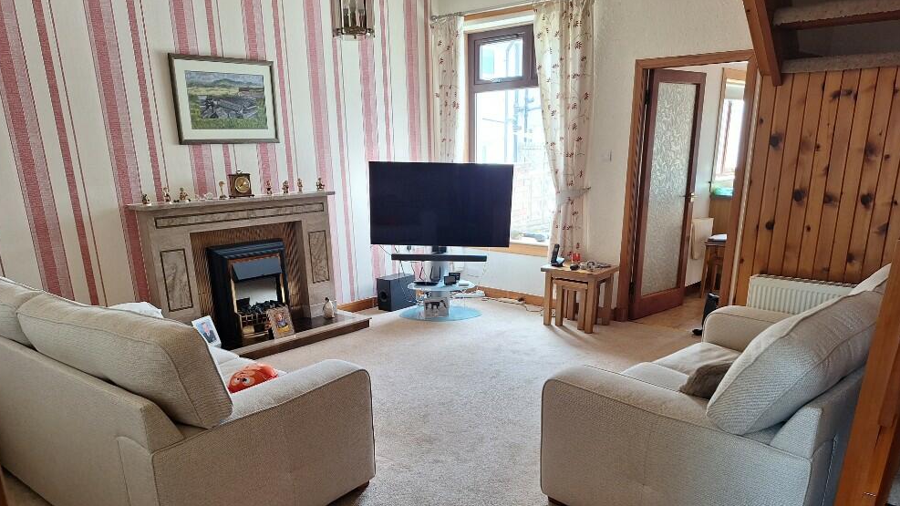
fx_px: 620
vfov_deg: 43.6
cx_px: 439
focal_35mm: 26
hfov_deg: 71.9
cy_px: 346
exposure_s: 1/60
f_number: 1.8
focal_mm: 5.54
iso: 80
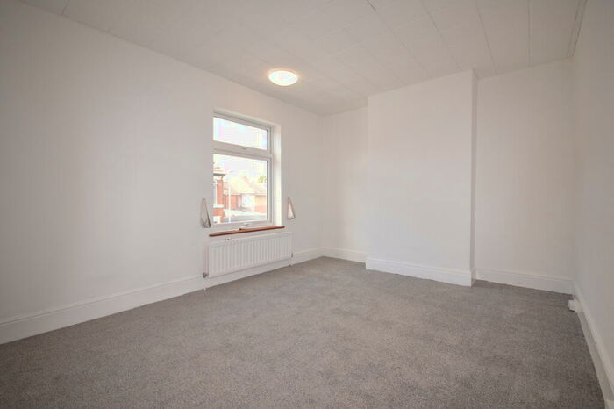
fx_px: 256
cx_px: 307
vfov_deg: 77.3
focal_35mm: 15
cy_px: 204
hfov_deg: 100.4
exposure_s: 1/125
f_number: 5.6
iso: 400
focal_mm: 10
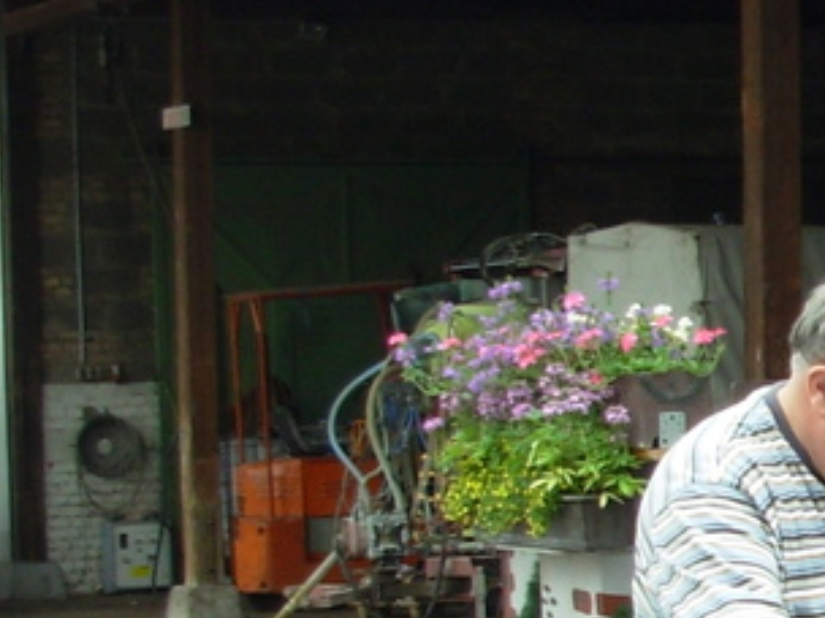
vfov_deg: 9.8
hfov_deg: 12.3
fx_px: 3575
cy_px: 618
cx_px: 1379
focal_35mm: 150
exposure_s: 1/352
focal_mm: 6.3
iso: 50
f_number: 2.9
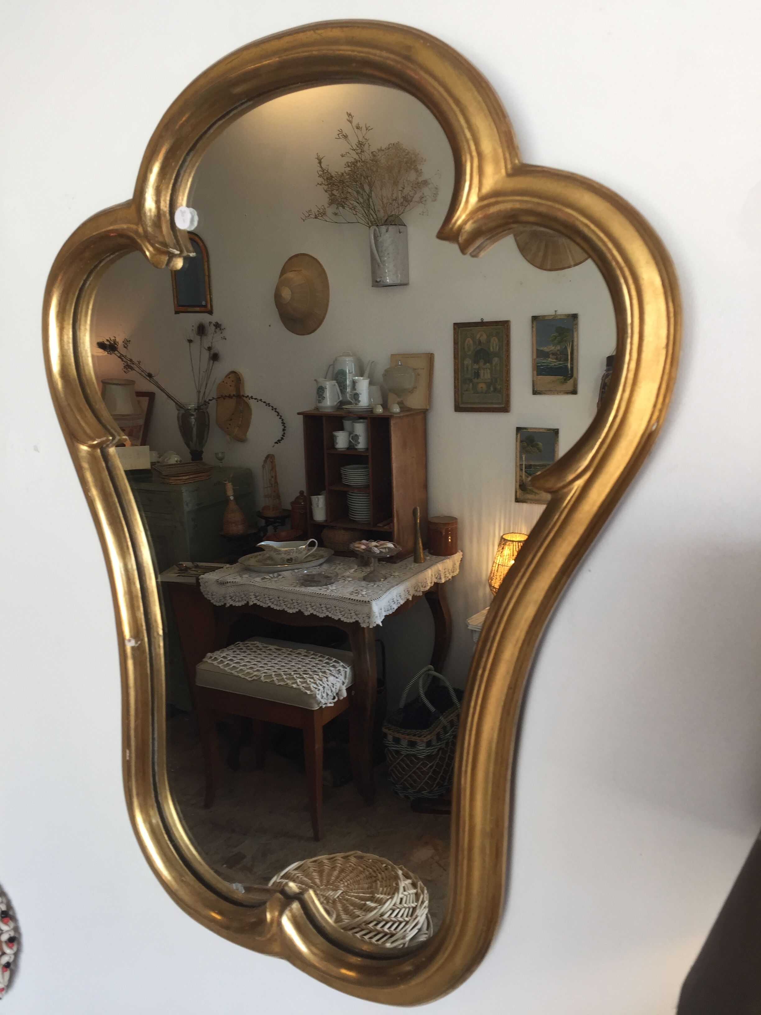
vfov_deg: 61.7
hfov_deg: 48.2
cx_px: 380
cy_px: 508
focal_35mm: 29
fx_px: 850
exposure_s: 1/50
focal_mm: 4.15
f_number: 2.2
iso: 40
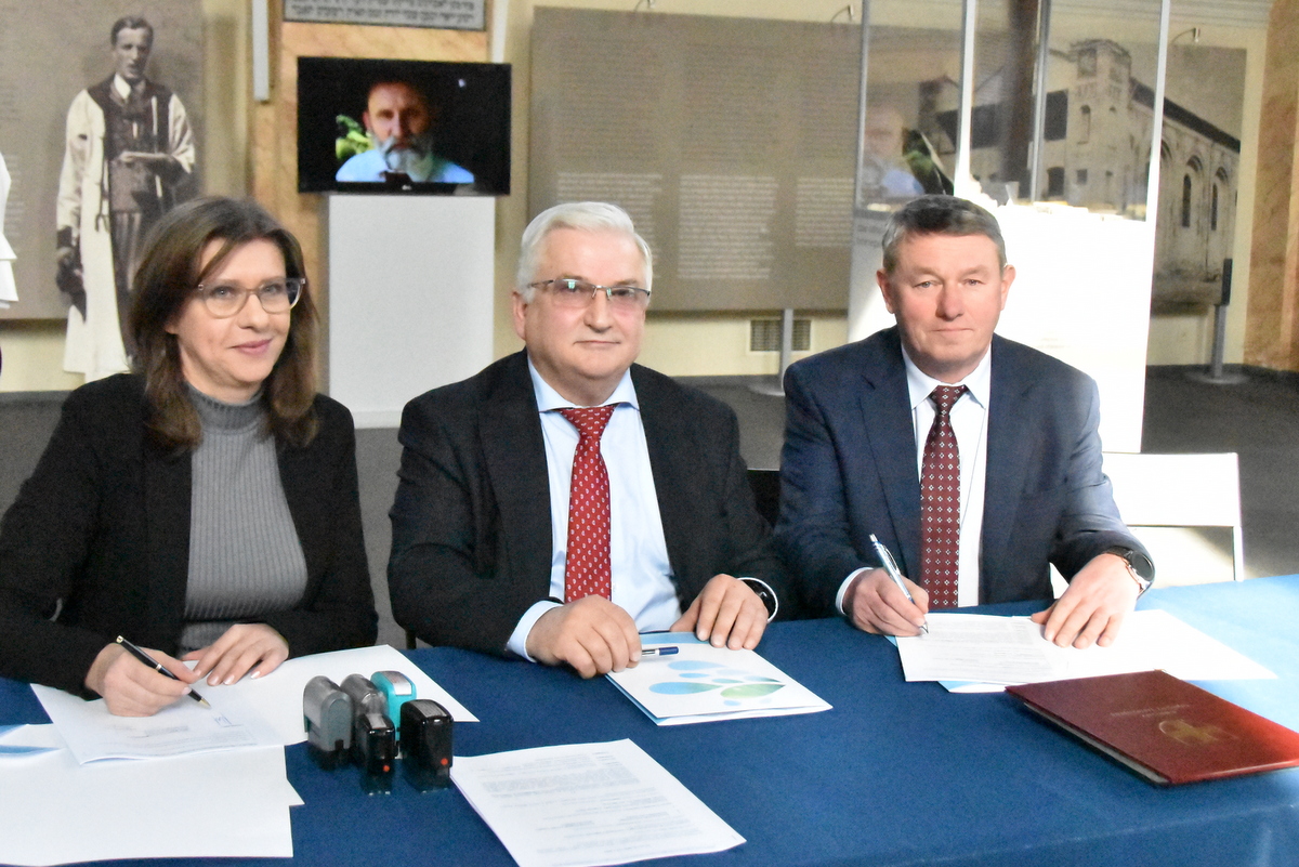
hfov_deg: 57.2
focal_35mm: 33
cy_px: 434
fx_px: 1191
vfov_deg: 40.0
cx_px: 650
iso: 22800
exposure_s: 1/4000
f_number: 3.8
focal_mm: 22
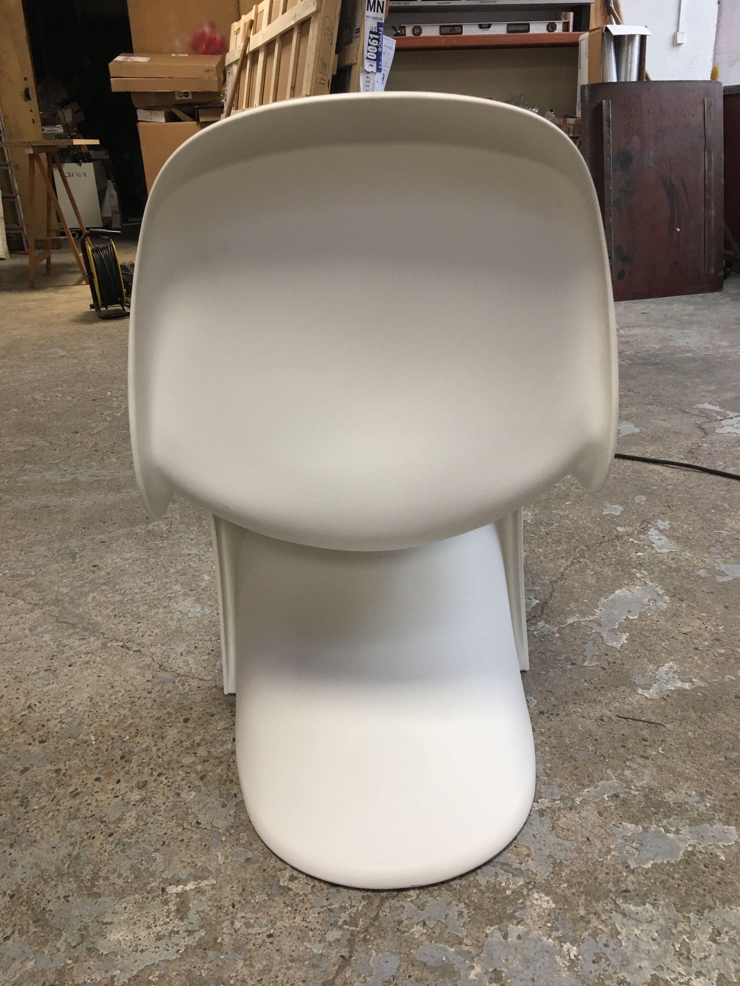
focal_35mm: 29
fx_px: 827
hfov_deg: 48.2
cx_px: 370
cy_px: 493
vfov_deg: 61.7
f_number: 2.2
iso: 64
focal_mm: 4.15
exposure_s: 1/17
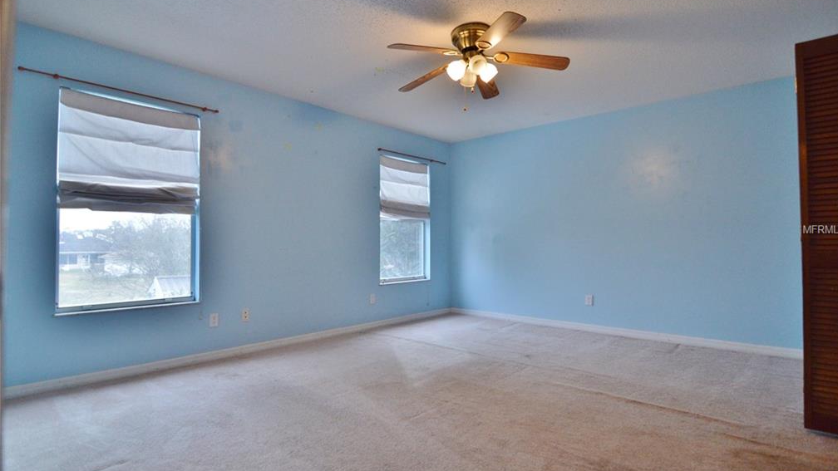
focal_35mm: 18
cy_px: 230
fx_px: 390
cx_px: 425
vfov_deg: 62.3
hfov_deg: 94.2
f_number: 2.8
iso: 800
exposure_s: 1/200
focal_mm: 11
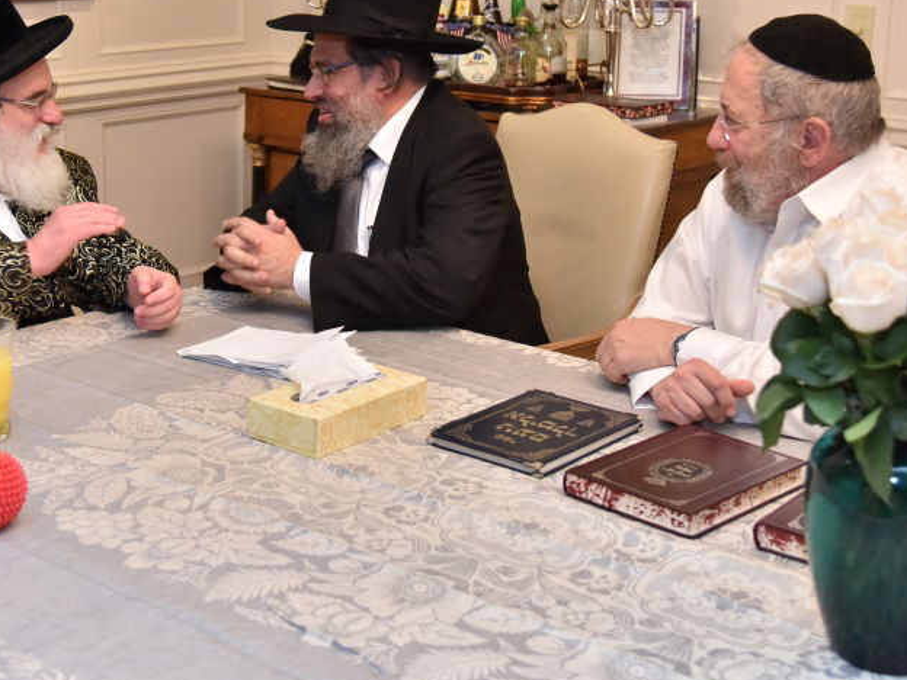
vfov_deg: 24.2
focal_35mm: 60
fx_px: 1572
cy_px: 198
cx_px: 334
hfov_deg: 32.0
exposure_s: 1/100
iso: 1600
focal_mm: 38
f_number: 4
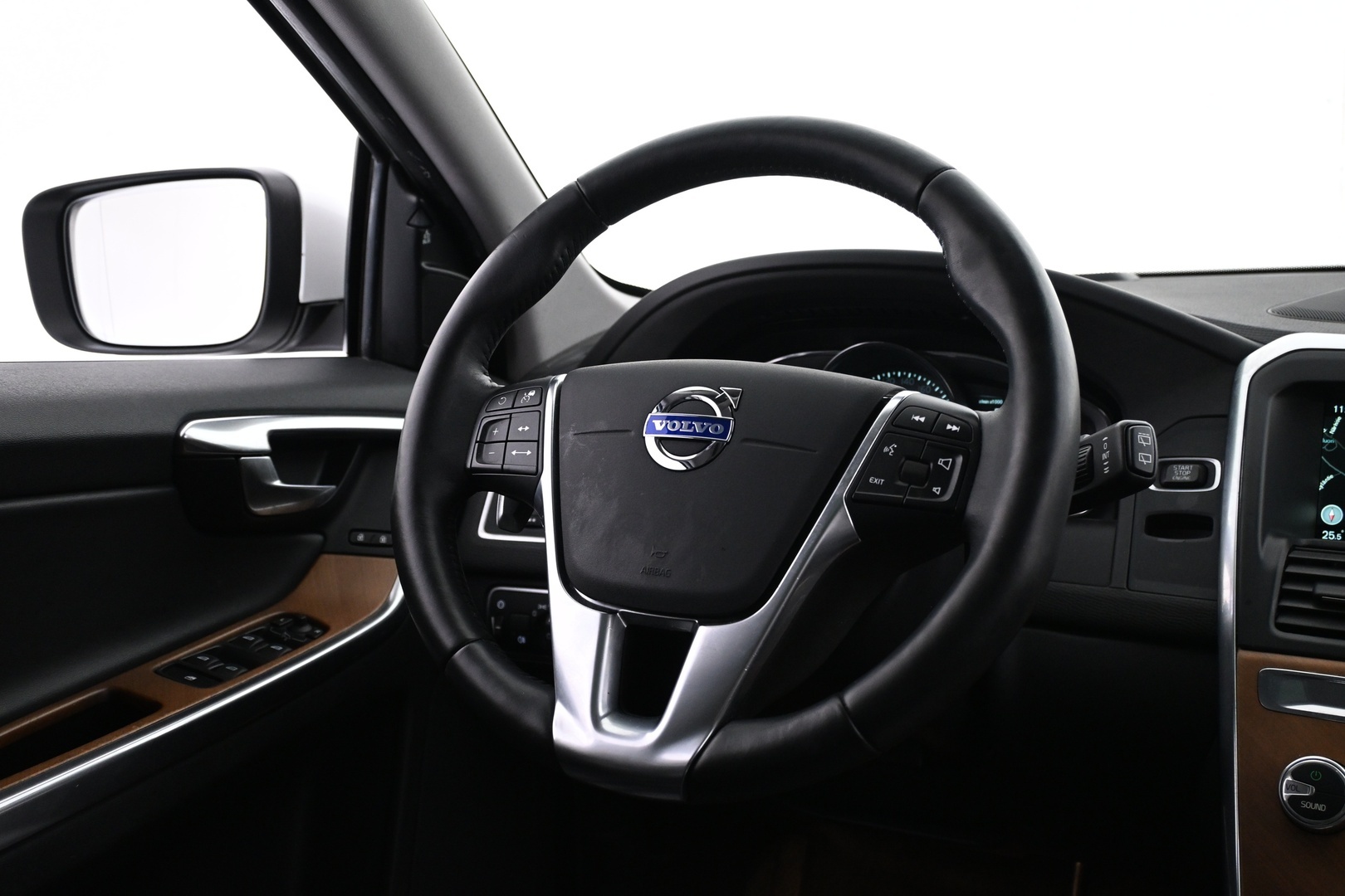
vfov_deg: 38.4
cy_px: 448
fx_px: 1289
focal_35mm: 34
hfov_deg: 55.1
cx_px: 672
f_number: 4.2
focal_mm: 23
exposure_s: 1/30
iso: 1600
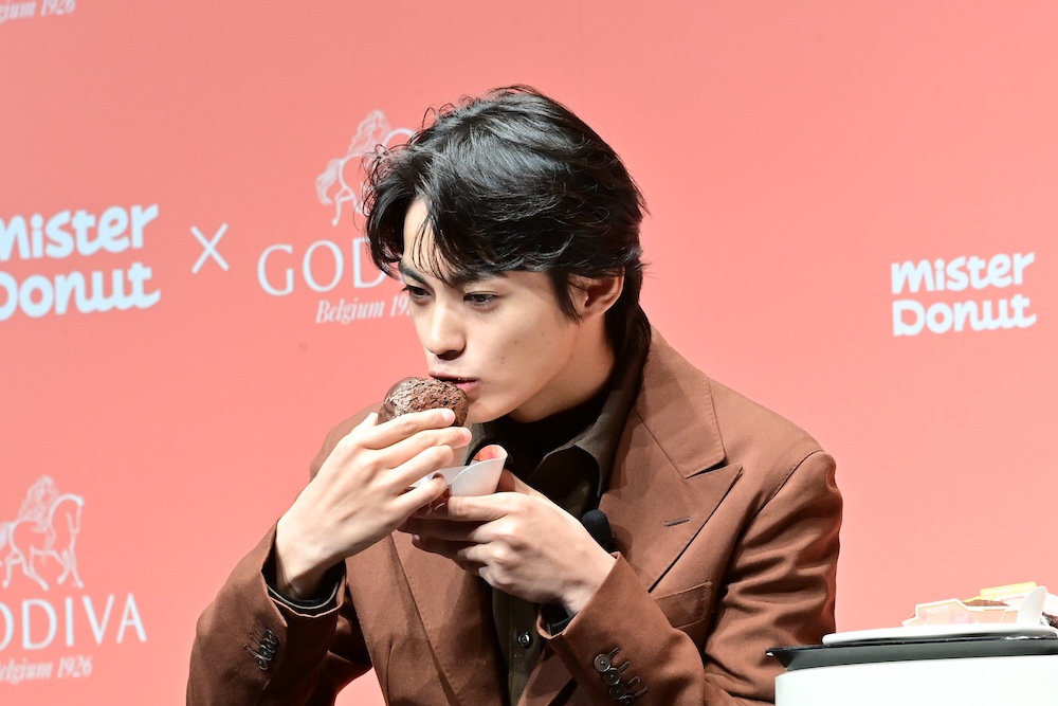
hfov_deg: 6.0
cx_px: 529
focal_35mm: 345
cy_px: 353
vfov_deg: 4.0
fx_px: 10140
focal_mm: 230
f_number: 11
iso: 6400
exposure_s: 1/160
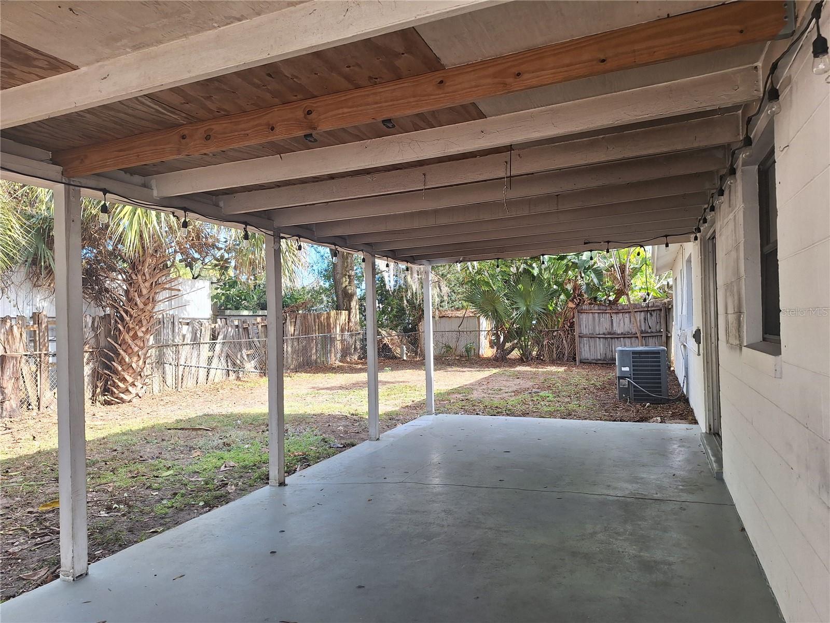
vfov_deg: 58.9
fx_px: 551
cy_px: 312
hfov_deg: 73.9
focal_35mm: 23
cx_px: 415
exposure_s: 1/384
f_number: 1.8
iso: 40
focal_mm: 5.54
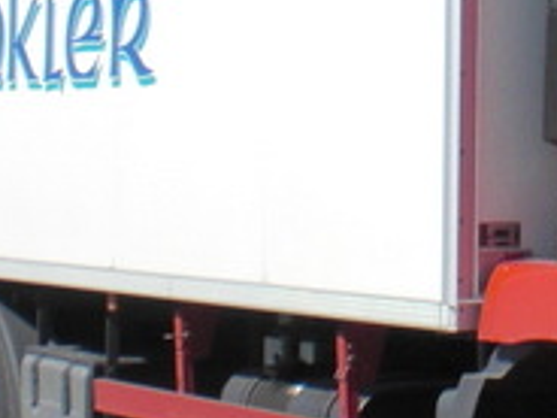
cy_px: -158
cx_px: 727
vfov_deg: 7.1
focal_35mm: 207
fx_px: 3331
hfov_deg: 9.4
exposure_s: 1/500
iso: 64
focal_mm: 6.3
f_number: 5.6
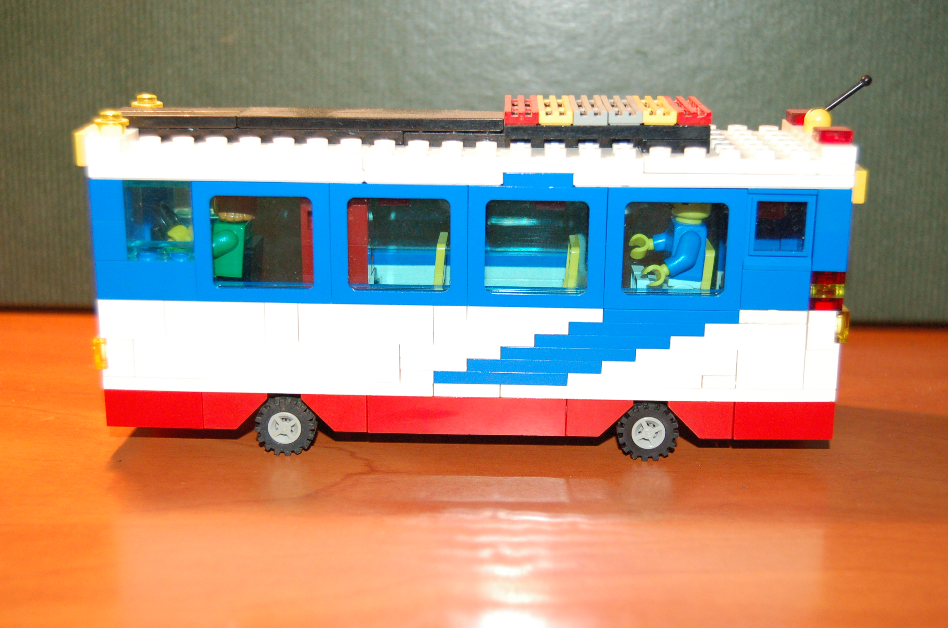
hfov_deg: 37.9
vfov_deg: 25.7
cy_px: 314
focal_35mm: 52
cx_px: 474
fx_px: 1380
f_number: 4.8
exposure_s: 1/60
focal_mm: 35
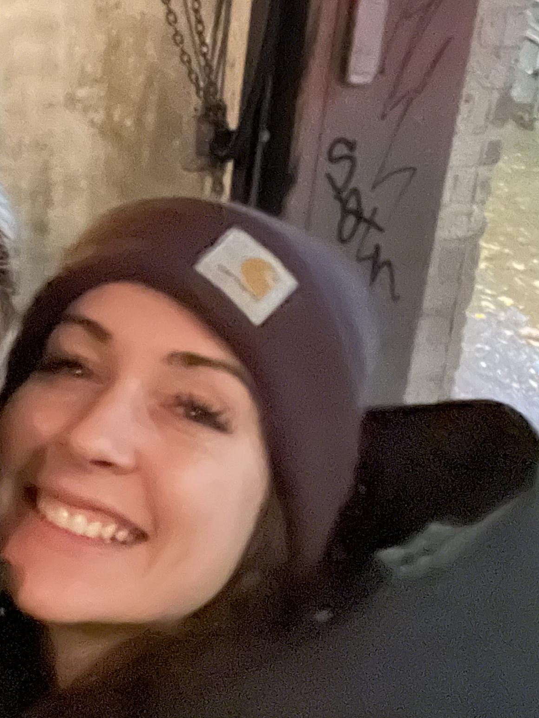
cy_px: 465
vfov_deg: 32.0
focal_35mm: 60
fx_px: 1246
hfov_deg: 23.6
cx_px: 25
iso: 3200
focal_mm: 2.71
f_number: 2.2
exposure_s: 1/15
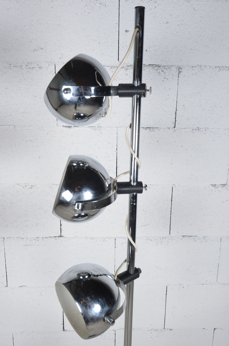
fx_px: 288
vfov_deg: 62.0
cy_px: 173
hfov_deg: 43.4
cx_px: 114
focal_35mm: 30
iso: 100
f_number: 11
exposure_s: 1/125
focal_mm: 20
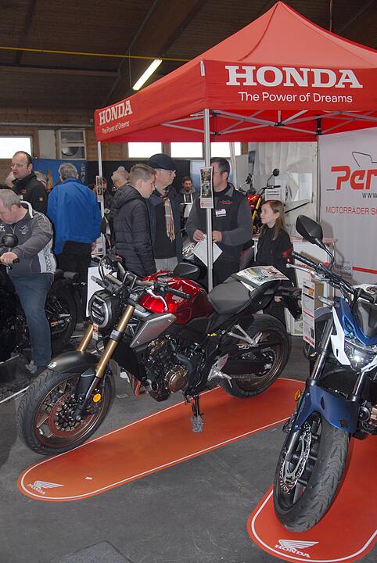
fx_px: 611
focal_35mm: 39
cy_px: 282
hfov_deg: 34.3
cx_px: 188
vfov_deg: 49.5
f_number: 4
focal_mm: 26
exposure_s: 1/60
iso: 200
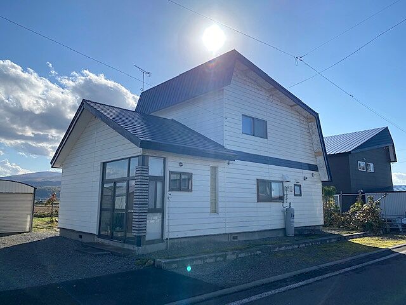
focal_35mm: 26
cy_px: 152
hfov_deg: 67.3
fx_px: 305
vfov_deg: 53.1
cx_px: 203
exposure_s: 1/5025
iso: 32
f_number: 1.8
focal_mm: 4.25
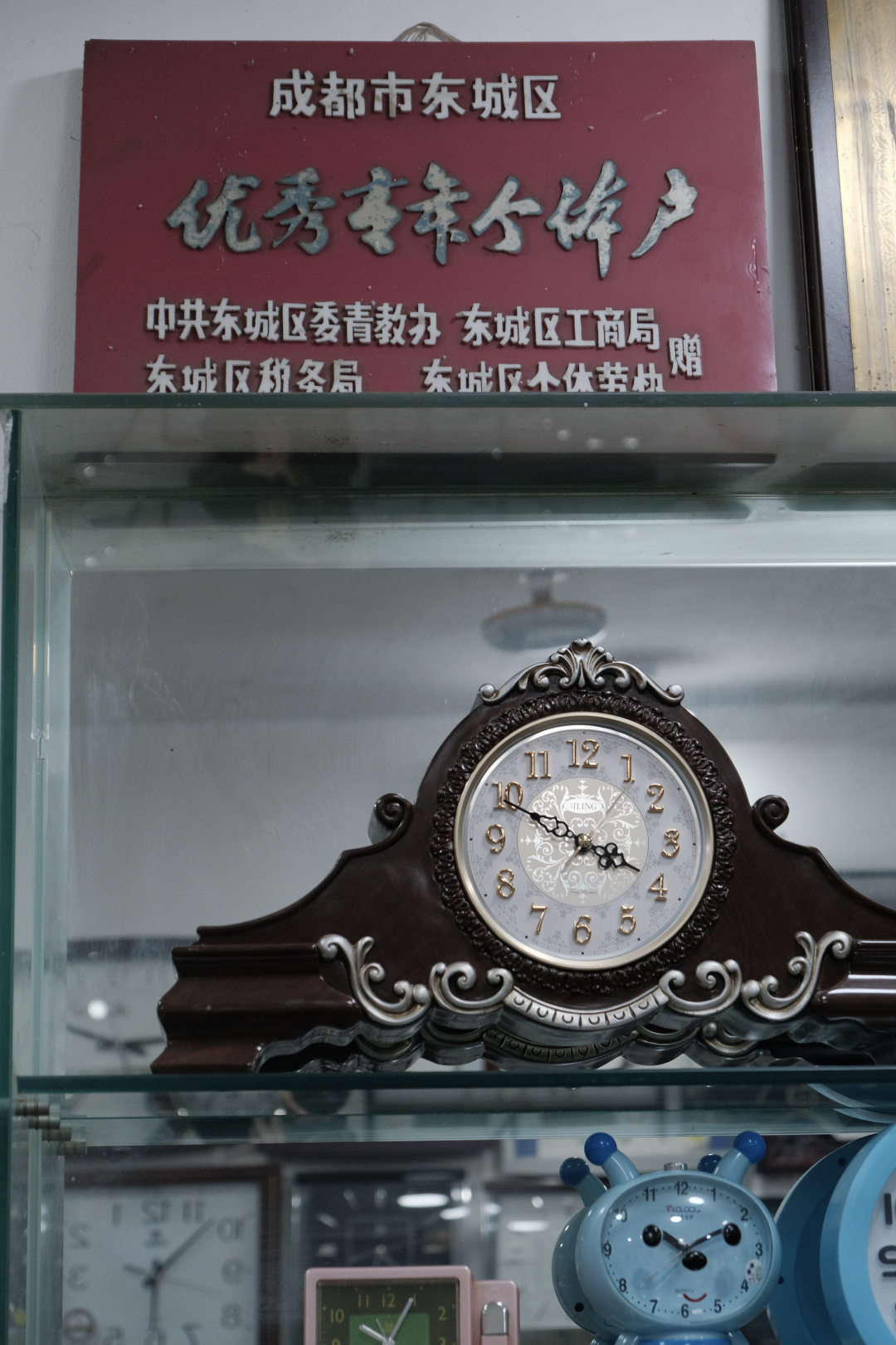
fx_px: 2950
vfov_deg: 25.7
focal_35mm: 79
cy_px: 672
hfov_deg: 17.3
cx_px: 448
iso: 1000
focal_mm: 52.4
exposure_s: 1/150
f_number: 5
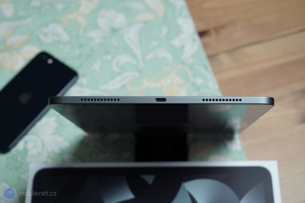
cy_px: 102
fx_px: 593
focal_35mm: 70
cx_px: 152
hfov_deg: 28.8
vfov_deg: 19.5
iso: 1250
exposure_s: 1/160
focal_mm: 70
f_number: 7.1
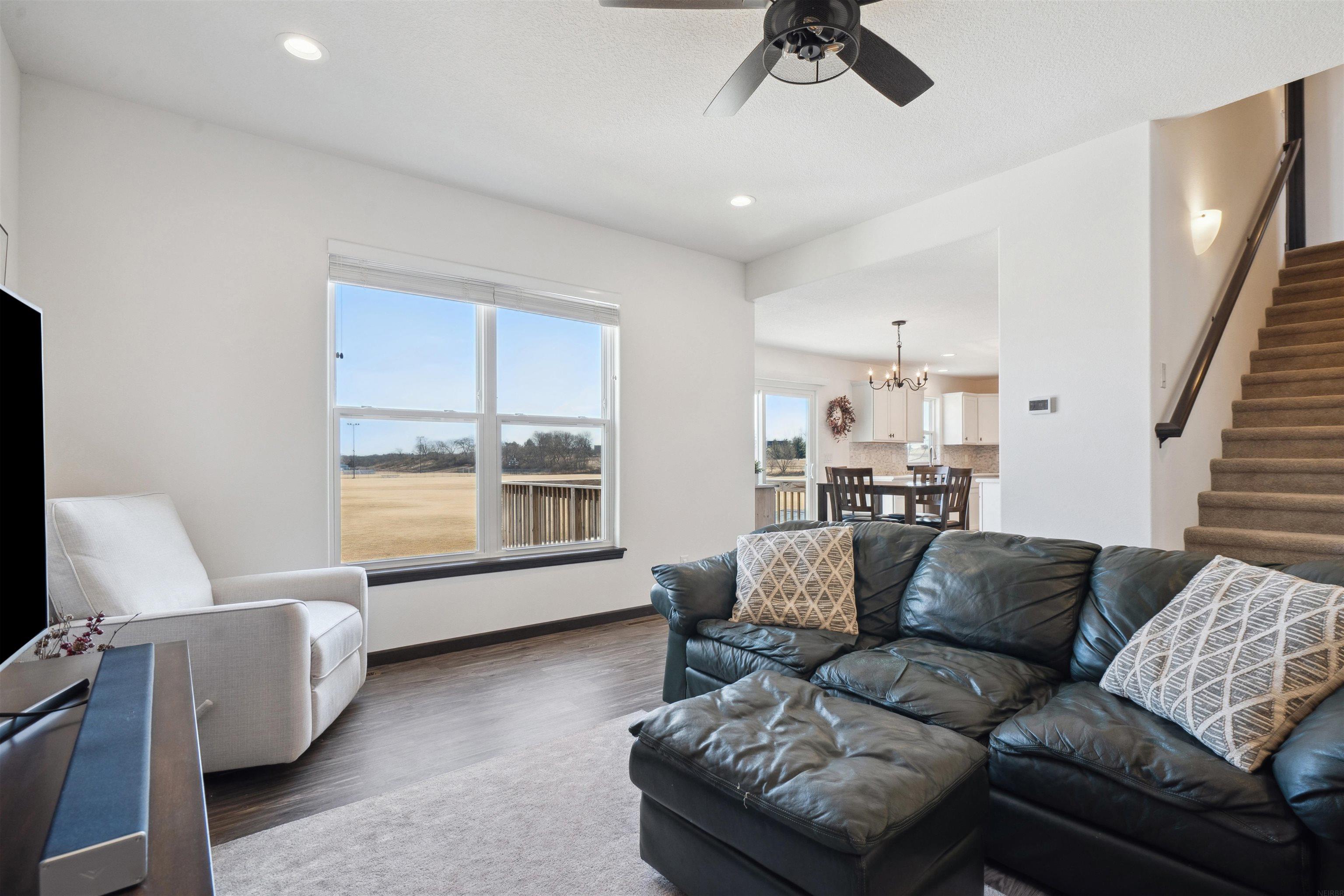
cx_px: 672
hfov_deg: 96.7
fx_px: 597
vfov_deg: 73.7
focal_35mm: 16
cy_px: 448
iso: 400
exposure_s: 1/50
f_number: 9
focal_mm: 16
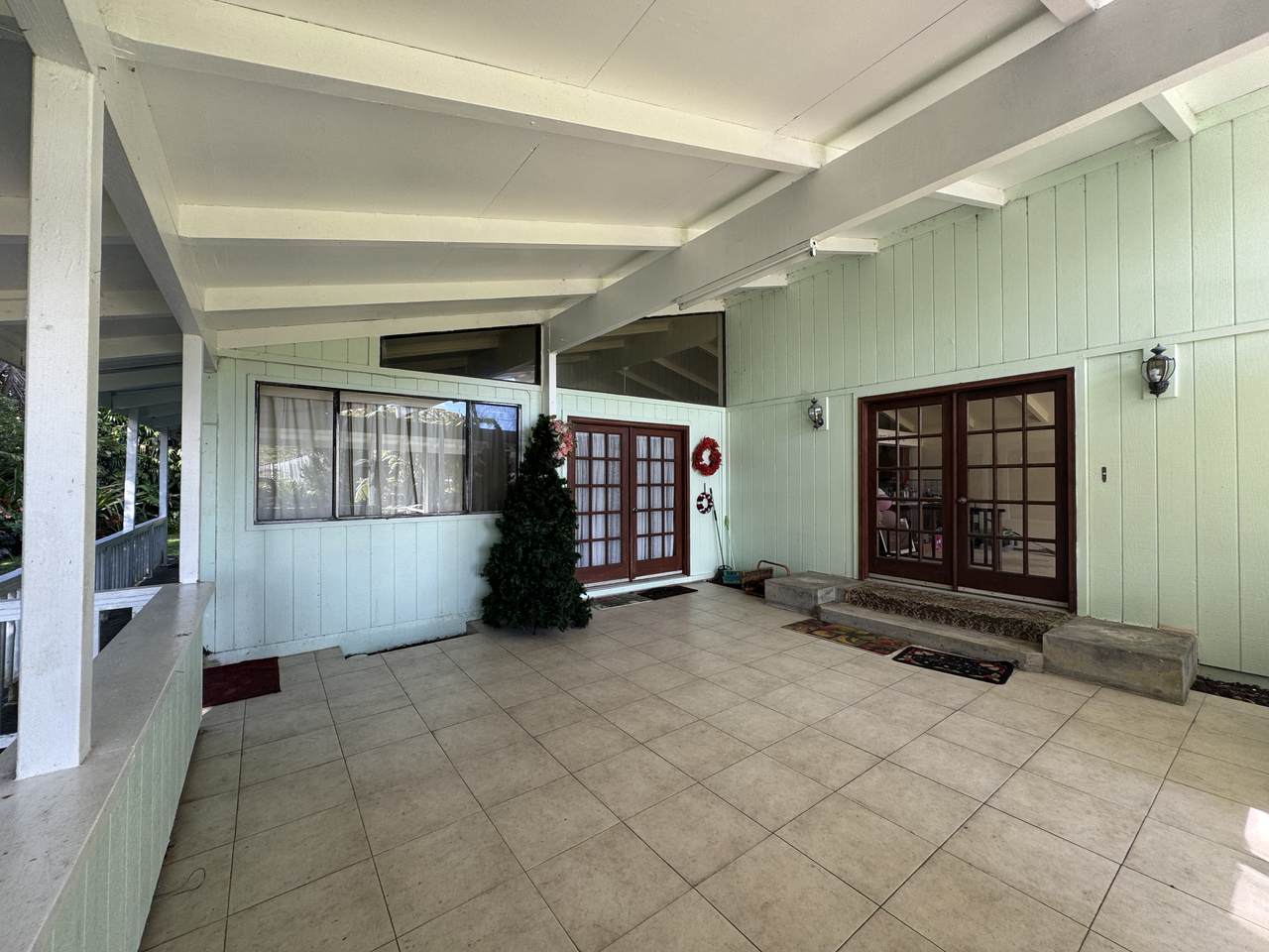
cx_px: 634
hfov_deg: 102.1
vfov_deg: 85.7
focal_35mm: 14
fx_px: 513
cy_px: 476
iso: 64
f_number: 2.2
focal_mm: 2.22
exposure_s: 1/99
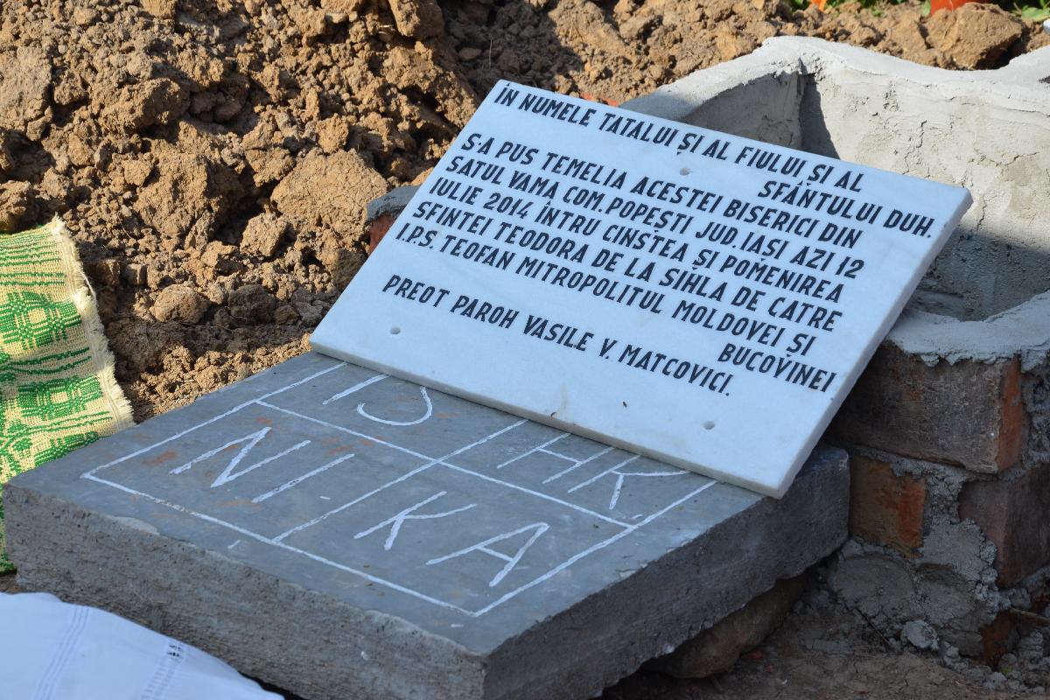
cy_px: 350
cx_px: 525
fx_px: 3062
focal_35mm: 105
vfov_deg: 13.0
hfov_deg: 19.5
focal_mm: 70
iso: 200
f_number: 9
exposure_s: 1/320
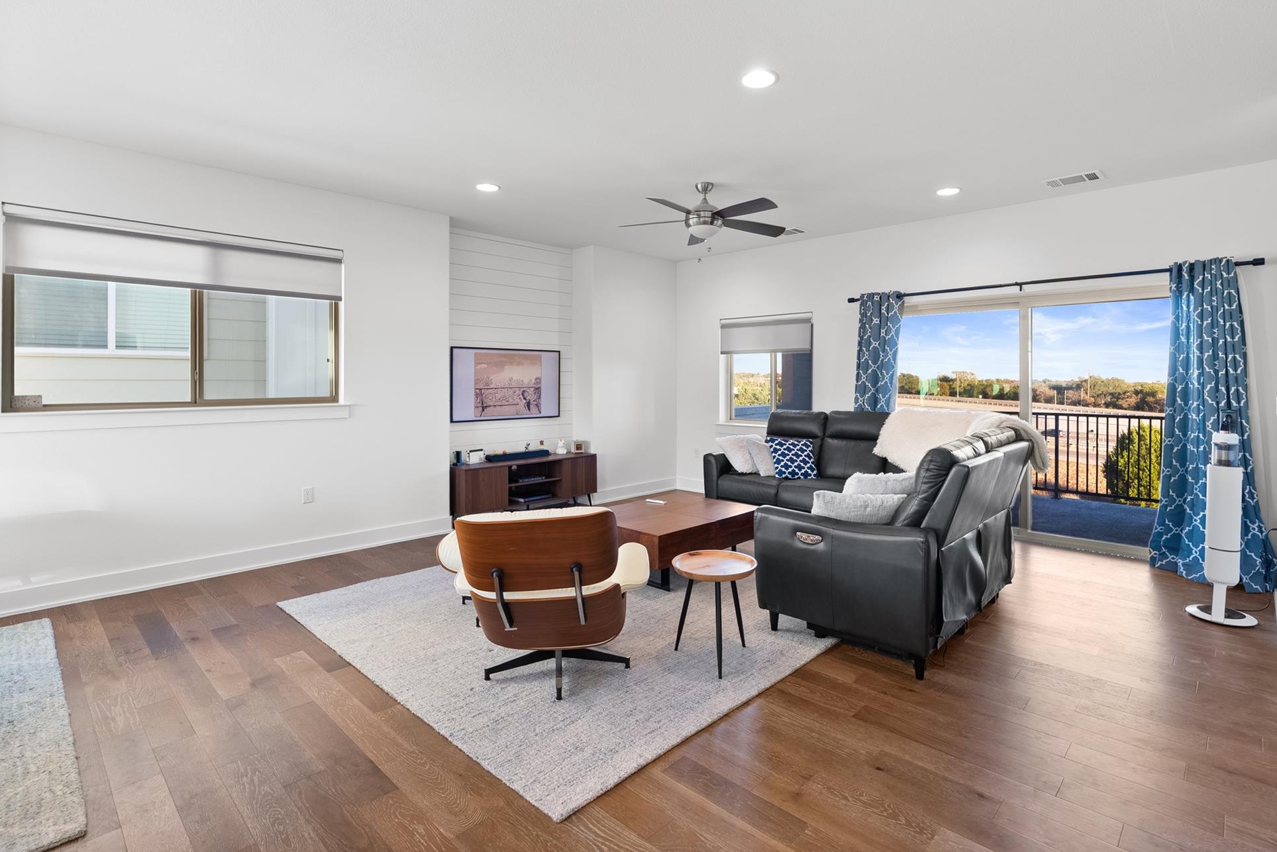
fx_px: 603
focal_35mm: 17
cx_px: 672
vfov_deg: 70.4
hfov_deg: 93.2
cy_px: 406
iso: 640
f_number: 7.1
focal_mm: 16
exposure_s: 1/2.5
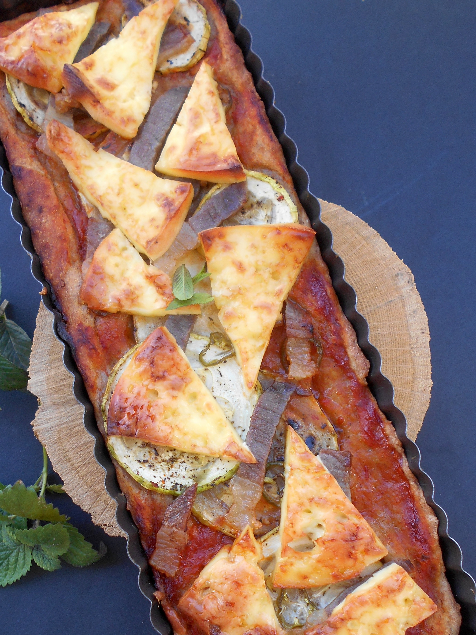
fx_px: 642
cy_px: 348
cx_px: 180
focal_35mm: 35
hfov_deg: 40.4
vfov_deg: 52.5
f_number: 3.2
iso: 80
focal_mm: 4.6
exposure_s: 1/50
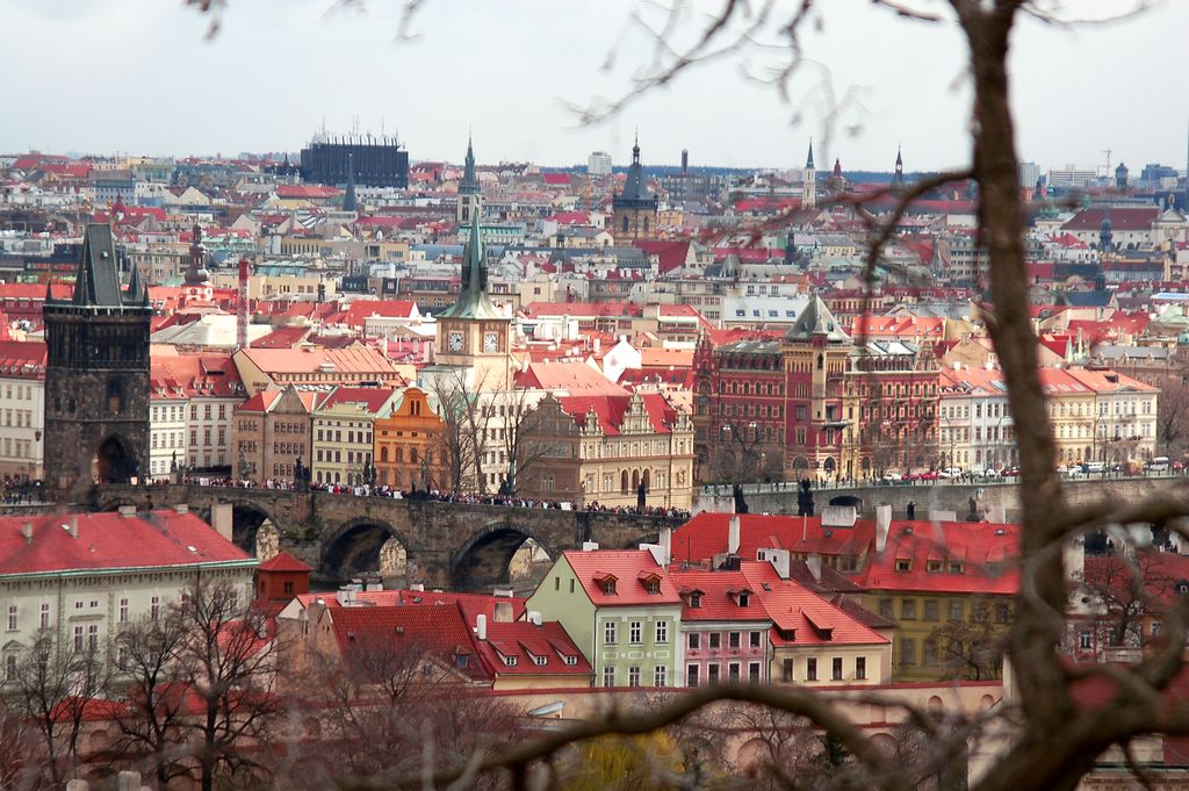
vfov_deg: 9.3
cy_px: 396
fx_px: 4851
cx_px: 594
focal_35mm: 147
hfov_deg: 14.0
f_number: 8
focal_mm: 98
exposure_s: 1/400
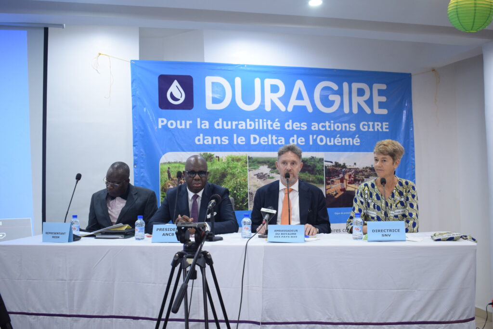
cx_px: 246
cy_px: 164
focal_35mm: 38
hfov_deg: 51.3
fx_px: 514
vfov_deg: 35.5
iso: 1000
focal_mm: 25
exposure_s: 1/30
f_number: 4
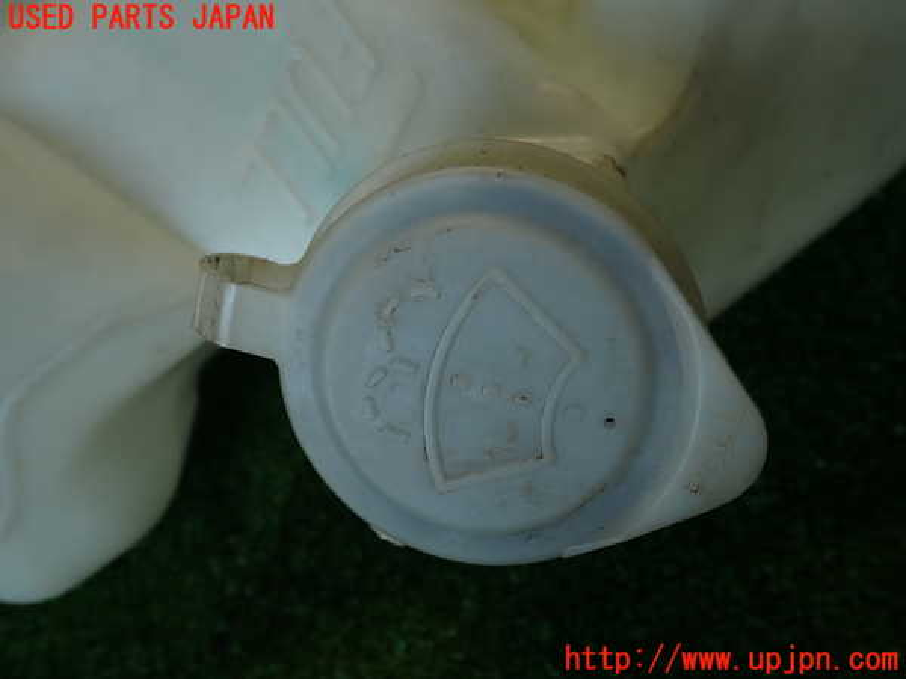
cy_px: 340
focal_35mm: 32
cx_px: 453
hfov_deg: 56.8
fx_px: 838
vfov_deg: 44.2
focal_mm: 5.79
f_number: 2.4
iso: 100
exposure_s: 1/100
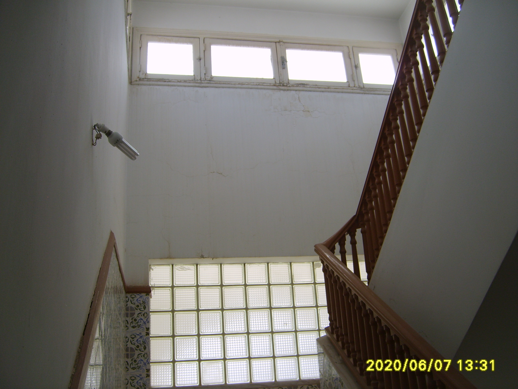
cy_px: 194
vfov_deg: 40.7
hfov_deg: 52.6
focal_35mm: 35
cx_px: 259
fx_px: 524
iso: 50
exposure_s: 1/180
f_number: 2.8
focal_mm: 5.8
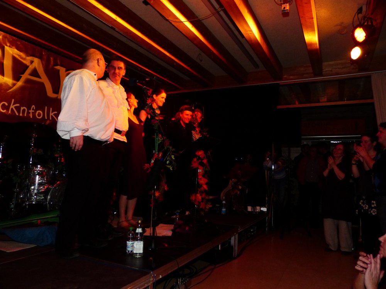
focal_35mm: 25
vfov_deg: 54.9
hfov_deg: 69.4
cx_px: 193
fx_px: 279
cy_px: 144
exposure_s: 1/60
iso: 400
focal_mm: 4.5
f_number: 2.8
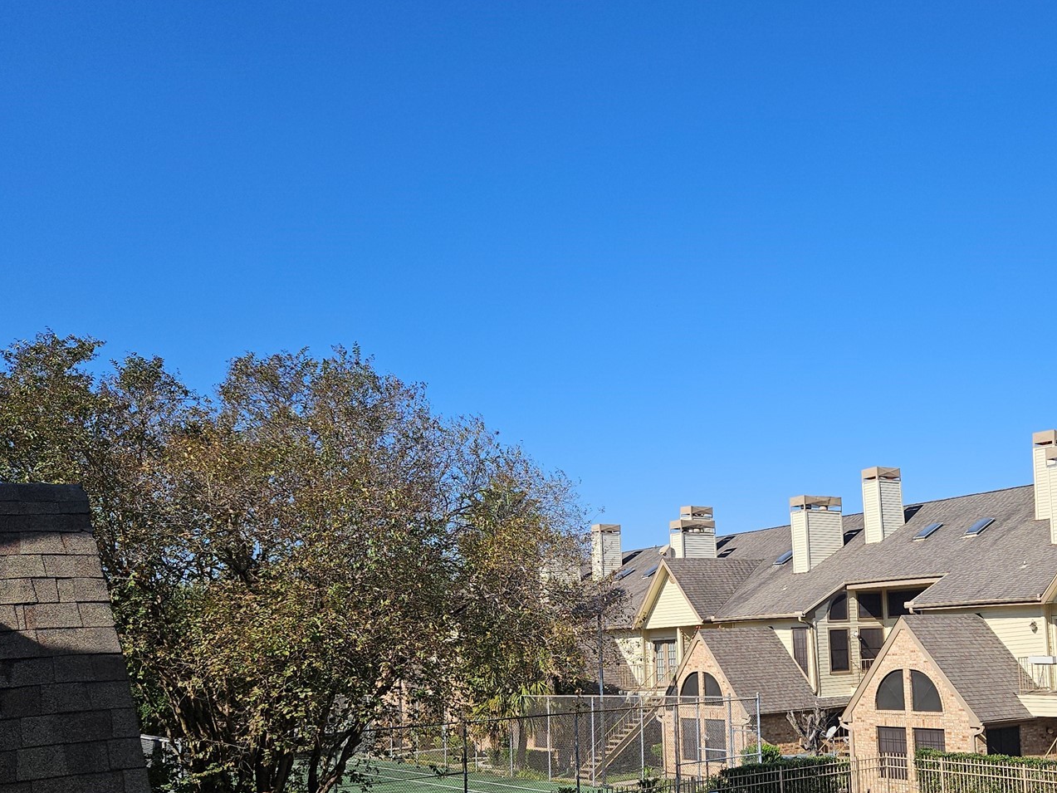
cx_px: 751
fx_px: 1130
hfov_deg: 48.8
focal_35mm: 37
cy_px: 531
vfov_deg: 38.2
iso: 25
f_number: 1.8
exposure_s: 1/2302
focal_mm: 5.4
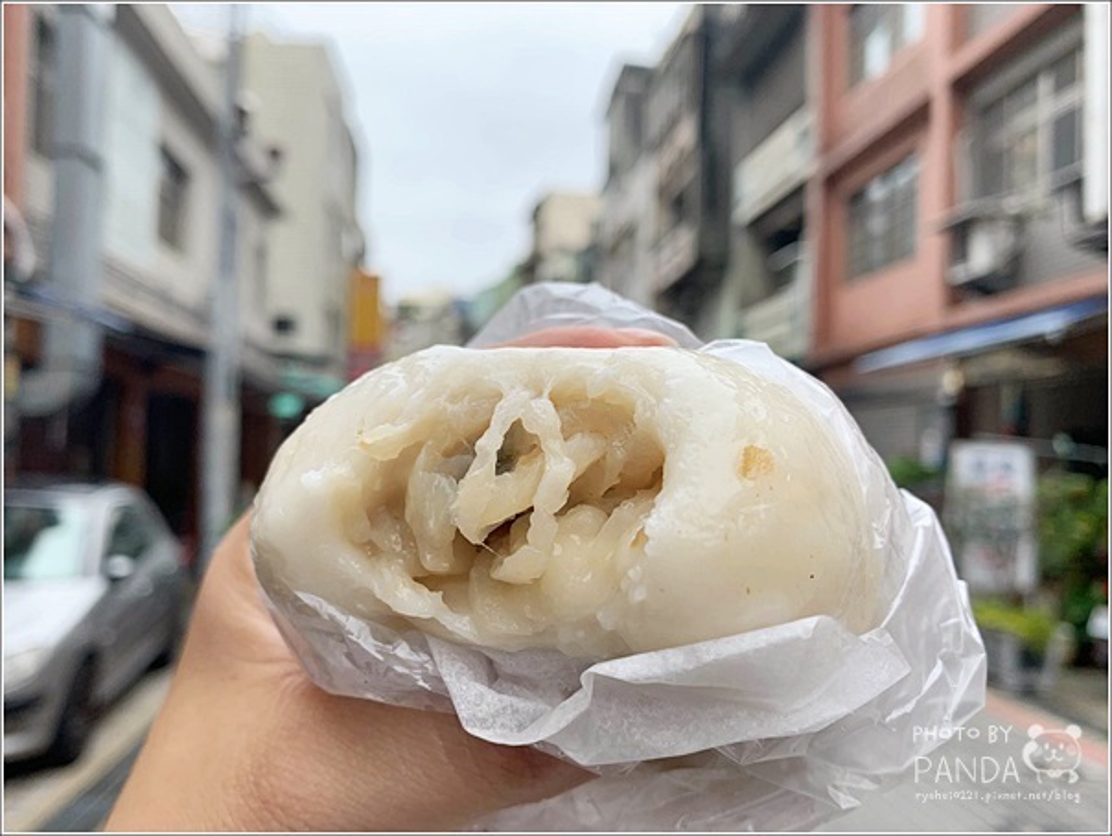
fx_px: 836
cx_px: 556
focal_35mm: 26
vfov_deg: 53.1
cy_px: 418
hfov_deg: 67.3
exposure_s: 1/616
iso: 25
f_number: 1.8
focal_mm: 4.25
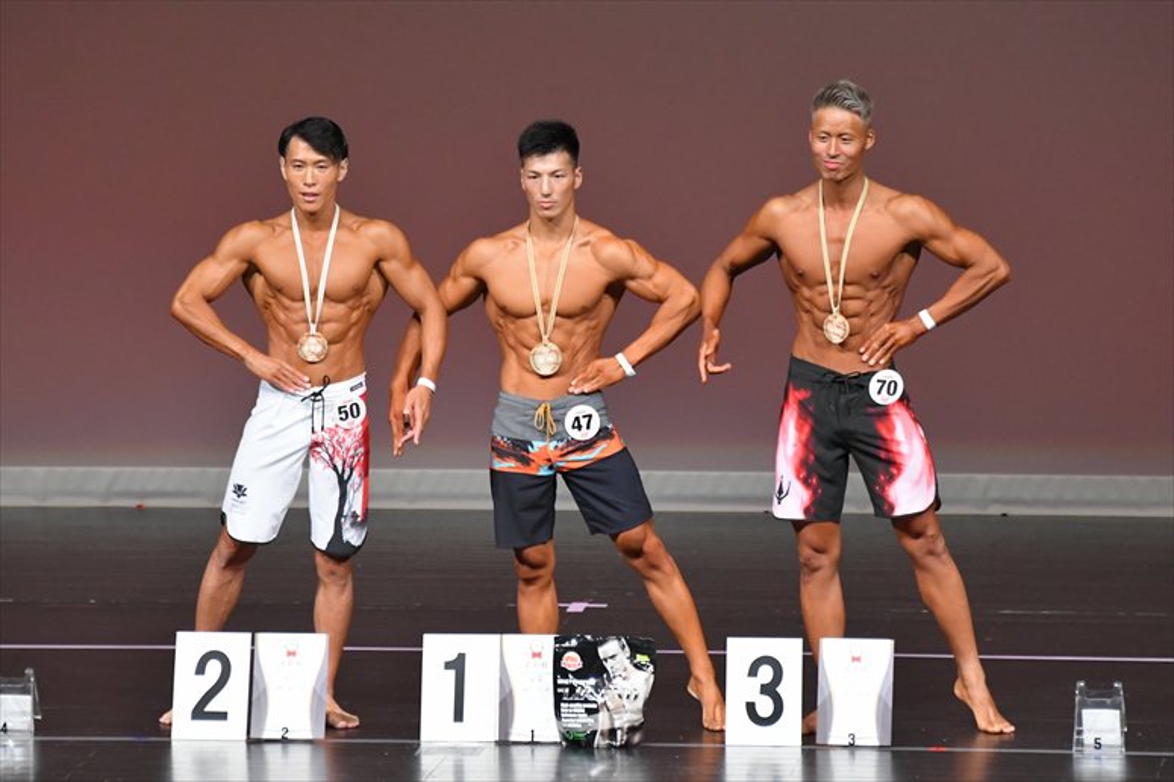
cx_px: 587
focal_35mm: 300
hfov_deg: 6.9
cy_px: 391
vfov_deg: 4.6
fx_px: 9779
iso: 4000
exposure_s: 1/400
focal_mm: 200
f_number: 5.6
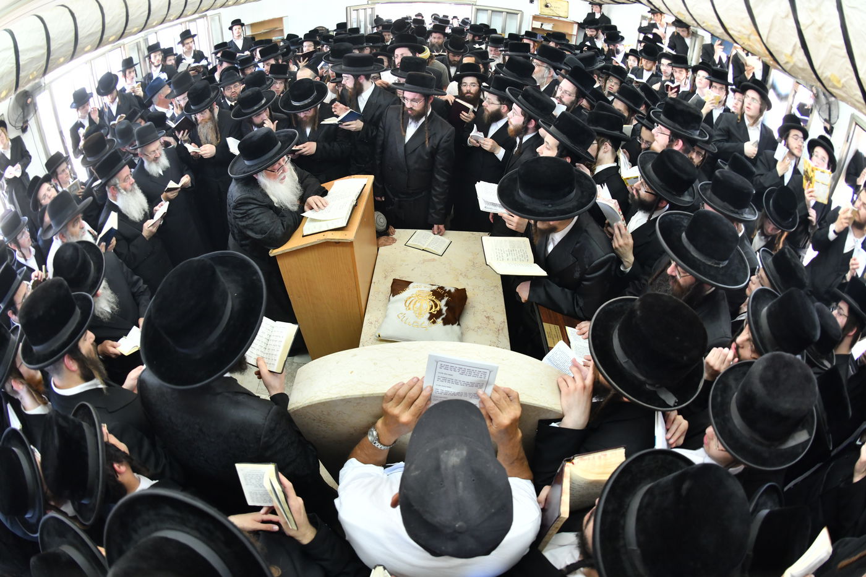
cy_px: 288
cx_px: 433
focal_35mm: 16
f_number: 5
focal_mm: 16
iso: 1250
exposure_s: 1/125
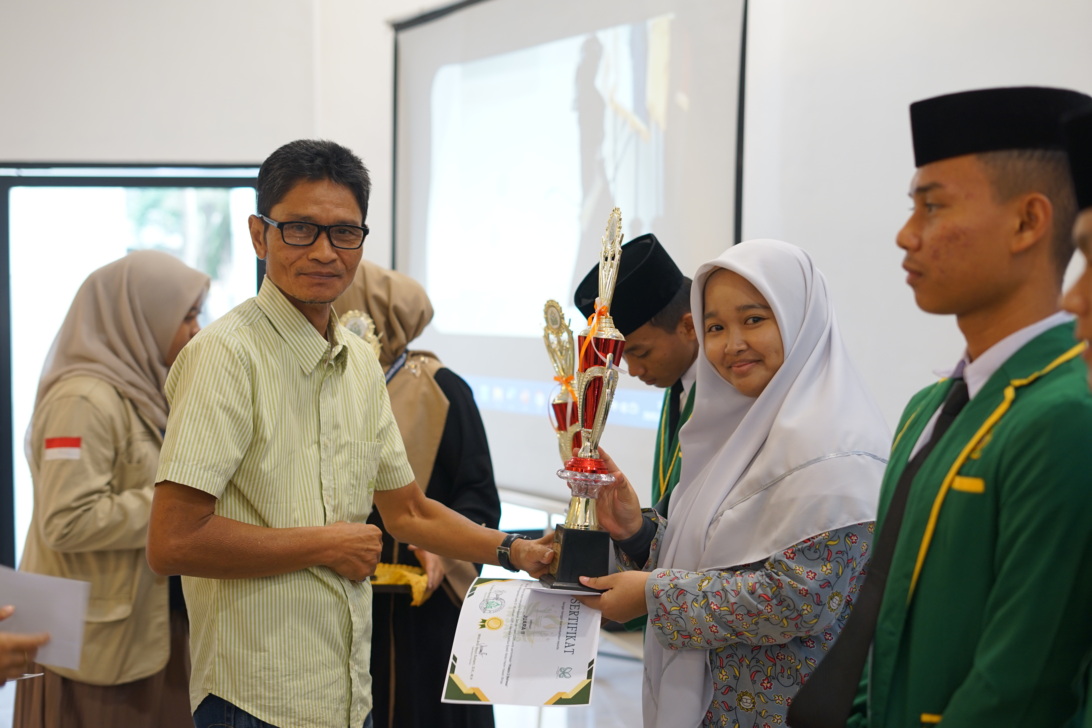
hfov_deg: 39.6
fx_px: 1517
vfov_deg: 27.0
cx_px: 546
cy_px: 364
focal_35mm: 50
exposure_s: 1/40
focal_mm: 50
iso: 400
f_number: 2.8
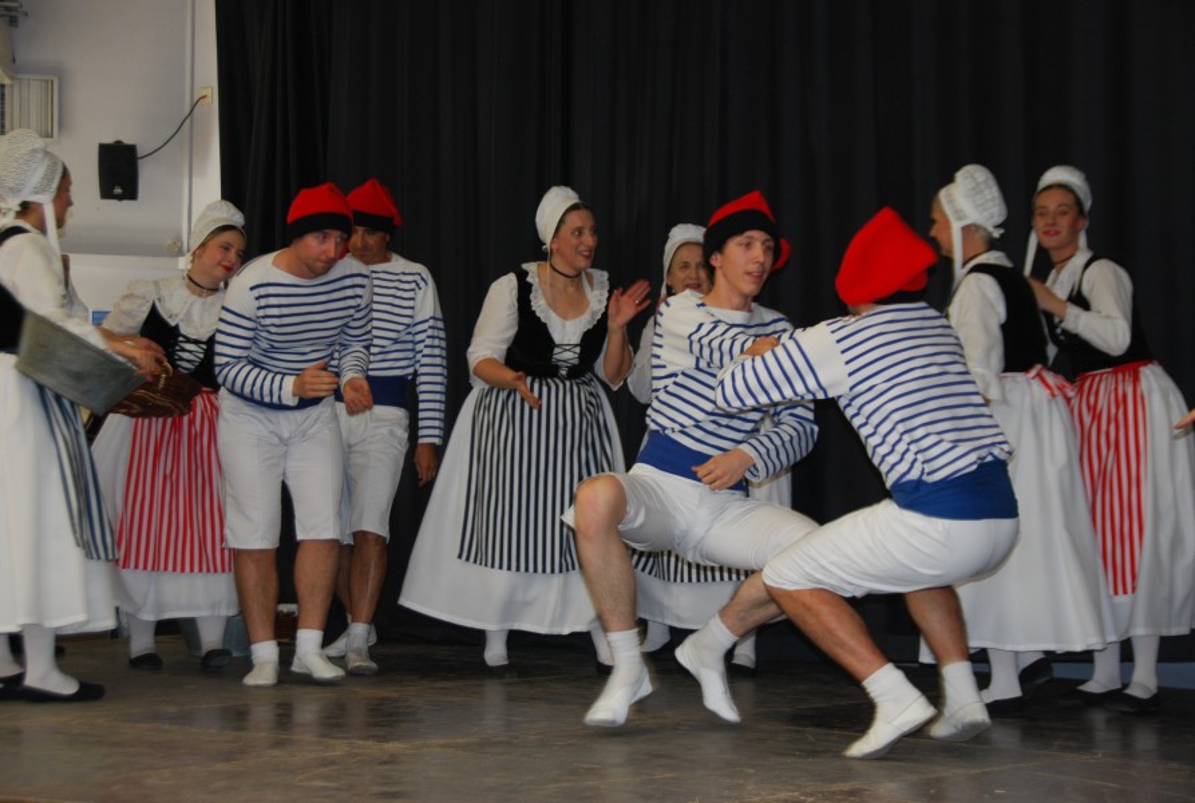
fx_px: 2495
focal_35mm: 75
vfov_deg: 18.3
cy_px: 402
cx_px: 598
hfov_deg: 26.9
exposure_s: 1/60
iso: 400
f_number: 4.8
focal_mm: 50
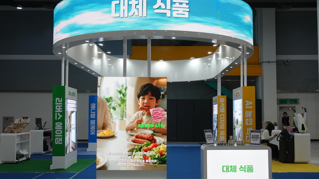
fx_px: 364
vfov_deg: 27.7
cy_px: 94
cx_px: 163
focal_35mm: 43
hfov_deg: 47.4
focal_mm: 40
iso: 500
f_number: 5
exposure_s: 1/250
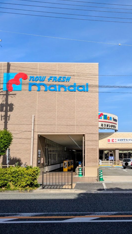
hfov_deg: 29.4
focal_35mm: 40
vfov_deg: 50.5
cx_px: 91
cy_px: 119
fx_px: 249
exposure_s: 1/7812
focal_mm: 4.38
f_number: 1.73
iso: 71
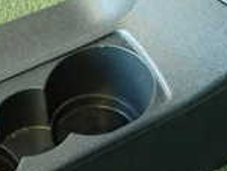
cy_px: 35
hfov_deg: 19.2
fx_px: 657
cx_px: 216
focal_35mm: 100
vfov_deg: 14.7
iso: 400
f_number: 2
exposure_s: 1/30
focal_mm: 4.5
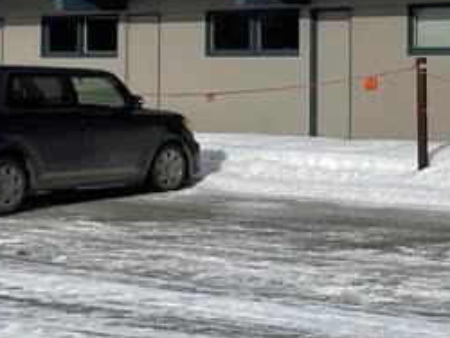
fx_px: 1731
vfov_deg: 11.0
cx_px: 700
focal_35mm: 133
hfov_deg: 13.8
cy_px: -13
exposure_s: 1/9091
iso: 32
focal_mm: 4.2
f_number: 1.6
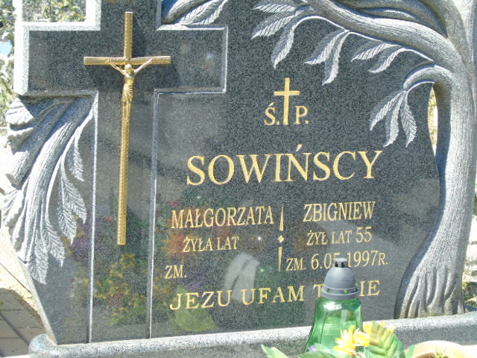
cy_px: 179
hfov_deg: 18.2
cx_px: 238
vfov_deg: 13.7
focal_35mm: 108
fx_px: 1488
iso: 80
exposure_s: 1/125
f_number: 4.4
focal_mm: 19
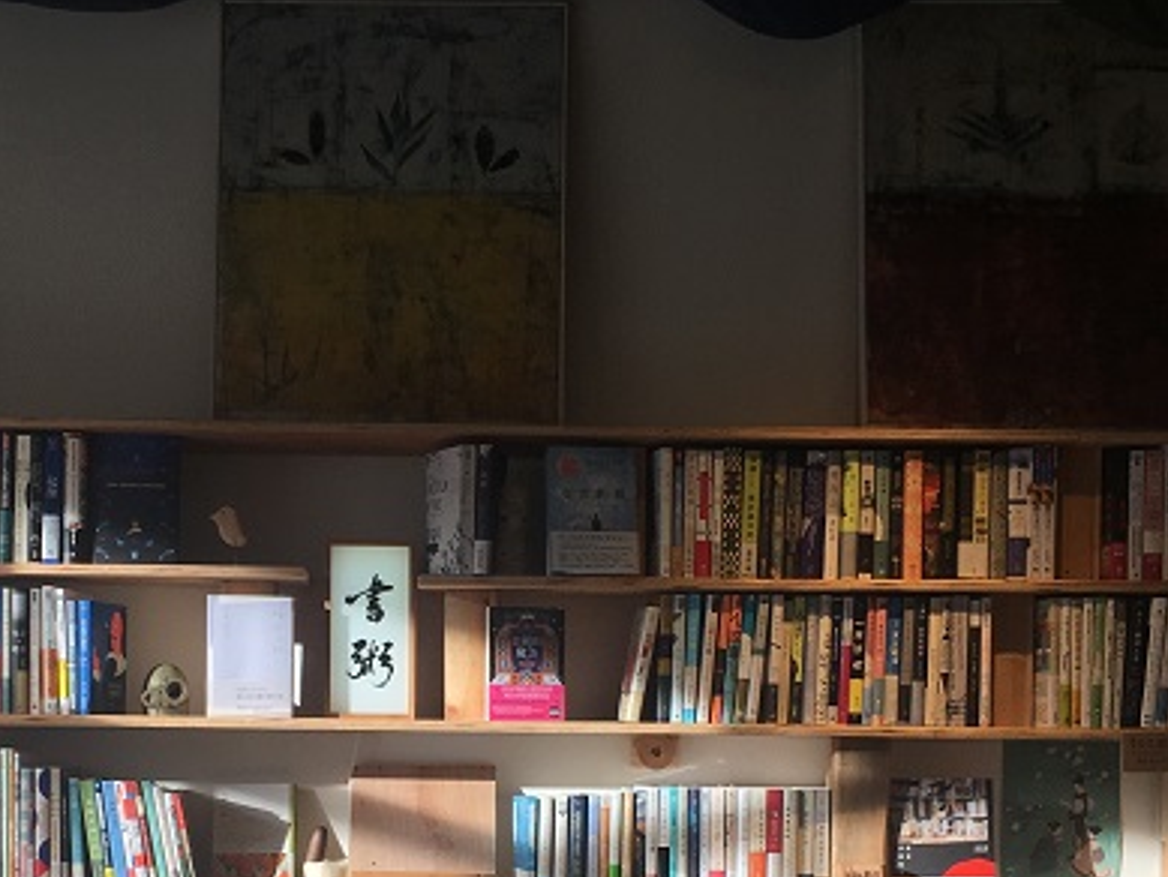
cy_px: 814
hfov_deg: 32.4
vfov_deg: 24.0
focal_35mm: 59
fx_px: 1991
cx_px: 393
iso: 25
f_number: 2.2
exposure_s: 1/246
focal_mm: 4.15
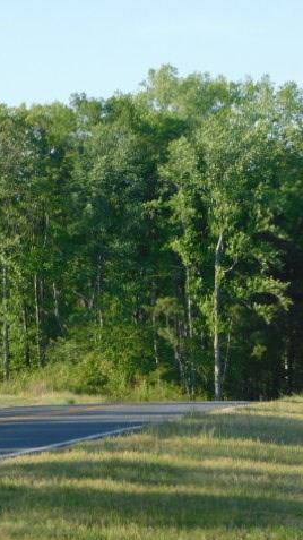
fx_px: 2402
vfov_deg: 12.8
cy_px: 271
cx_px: 123
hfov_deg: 7.2
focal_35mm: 168
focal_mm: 20.3
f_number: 4.8
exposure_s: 1/250
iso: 125
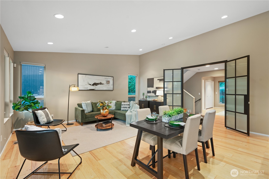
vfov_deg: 70.5
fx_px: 127
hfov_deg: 93.3
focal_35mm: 17
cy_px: 90
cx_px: 134
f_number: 6.3
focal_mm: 17
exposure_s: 1/5
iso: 800
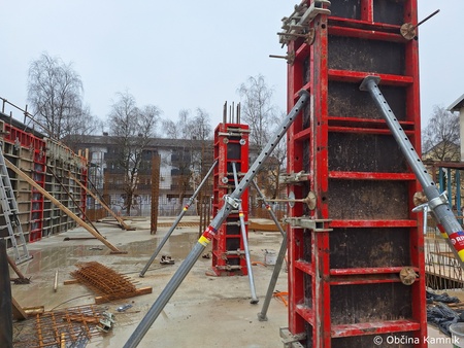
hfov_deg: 73.9
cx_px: 232
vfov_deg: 58.9
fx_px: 308
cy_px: 174
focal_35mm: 23
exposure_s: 1/1610
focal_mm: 5.54
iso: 40
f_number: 1.8
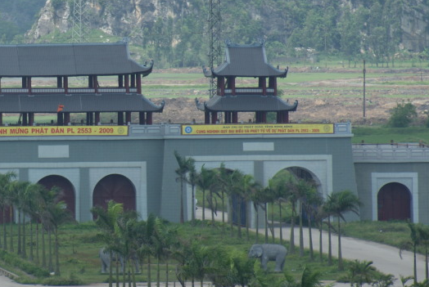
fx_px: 7339
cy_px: 112
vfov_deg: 2.2
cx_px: 44
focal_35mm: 615
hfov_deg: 3.3
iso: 100
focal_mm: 210
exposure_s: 1/400
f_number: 5.6
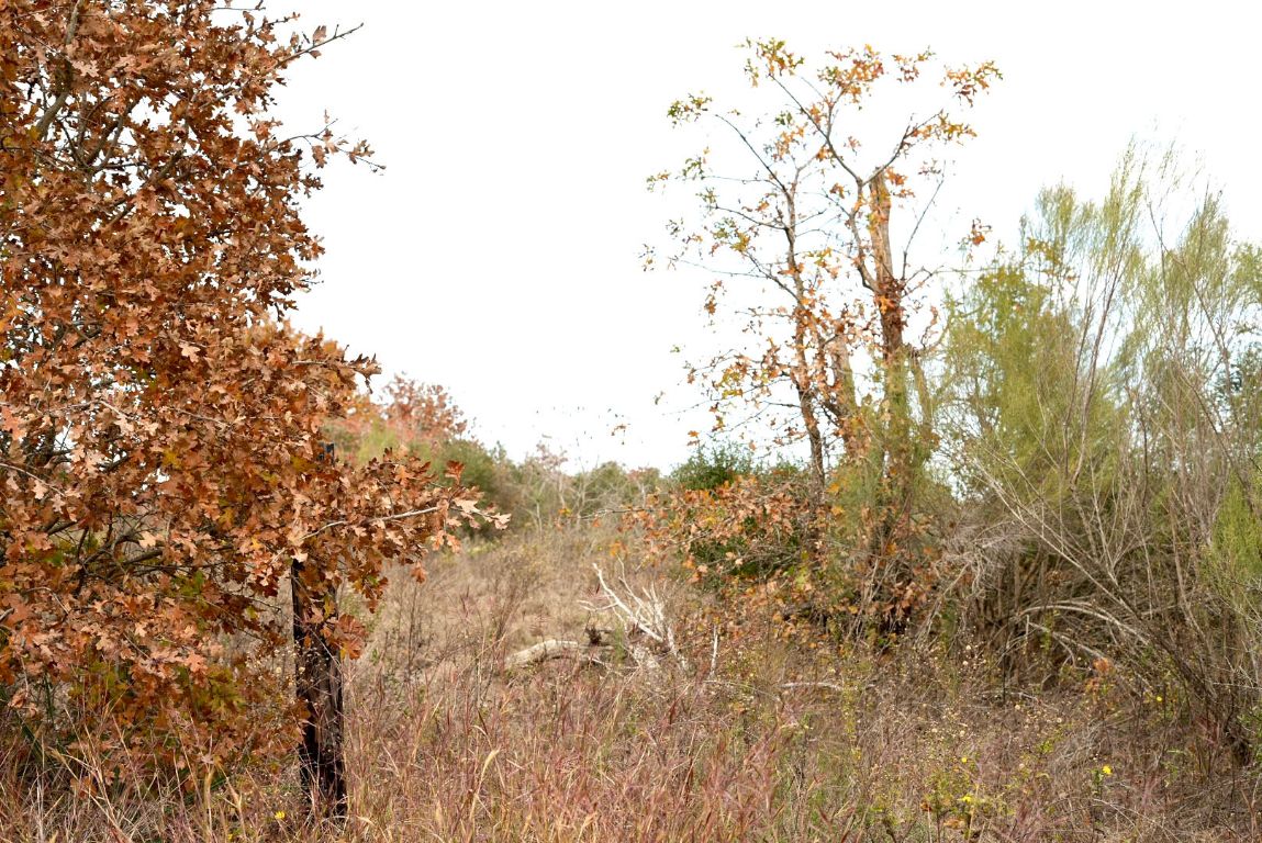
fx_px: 1754
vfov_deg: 27.0
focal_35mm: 50
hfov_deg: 39.6
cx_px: 631
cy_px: 422
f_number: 5
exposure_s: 1/200
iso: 125
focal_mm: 50
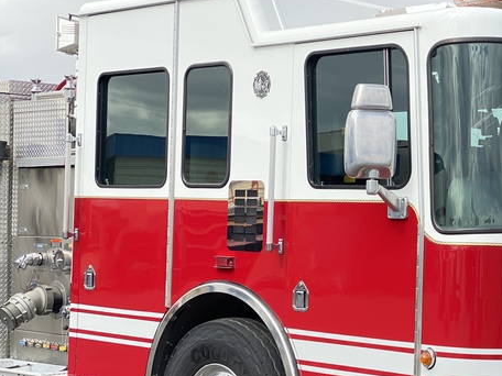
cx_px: 426
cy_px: 247
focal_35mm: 89
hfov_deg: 21.6
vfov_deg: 16.6
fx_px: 1291
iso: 20
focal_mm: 6
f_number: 2
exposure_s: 1/403
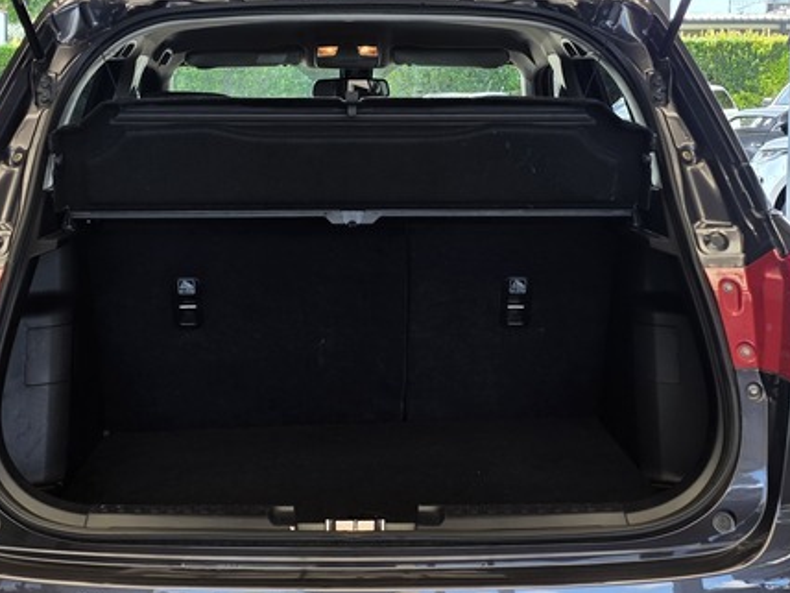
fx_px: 1255
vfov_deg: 26.3
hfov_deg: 34.9
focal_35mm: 55
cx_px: 356
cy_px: 175
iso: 40
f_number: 1.7
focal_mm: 6.25
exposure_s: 1/180
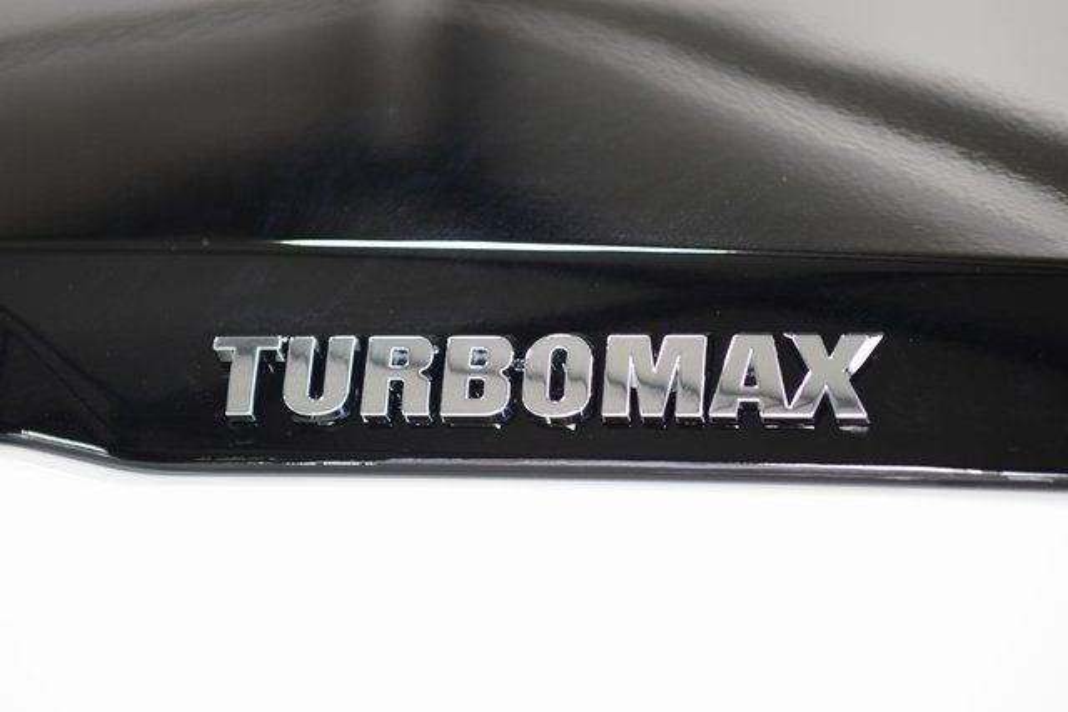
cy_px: 356
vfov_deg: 13.0
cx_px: 534
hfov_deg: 19.5
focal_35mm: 105
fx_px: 3116
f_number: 2.8
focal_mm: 70
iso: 1600
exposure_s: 1/125
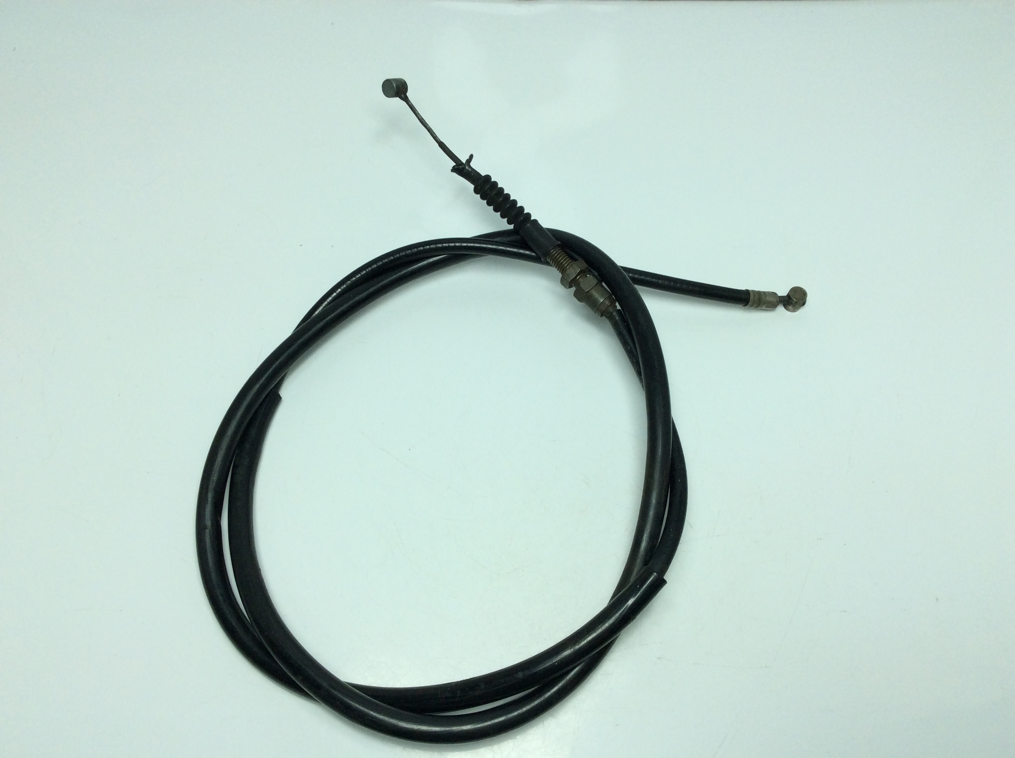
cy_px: 379
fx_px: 937
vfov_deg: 44.1
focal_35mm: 32
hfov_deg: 56.9
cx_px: 508
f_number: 2.4
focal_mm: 3.3
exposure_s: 1/583
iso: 32
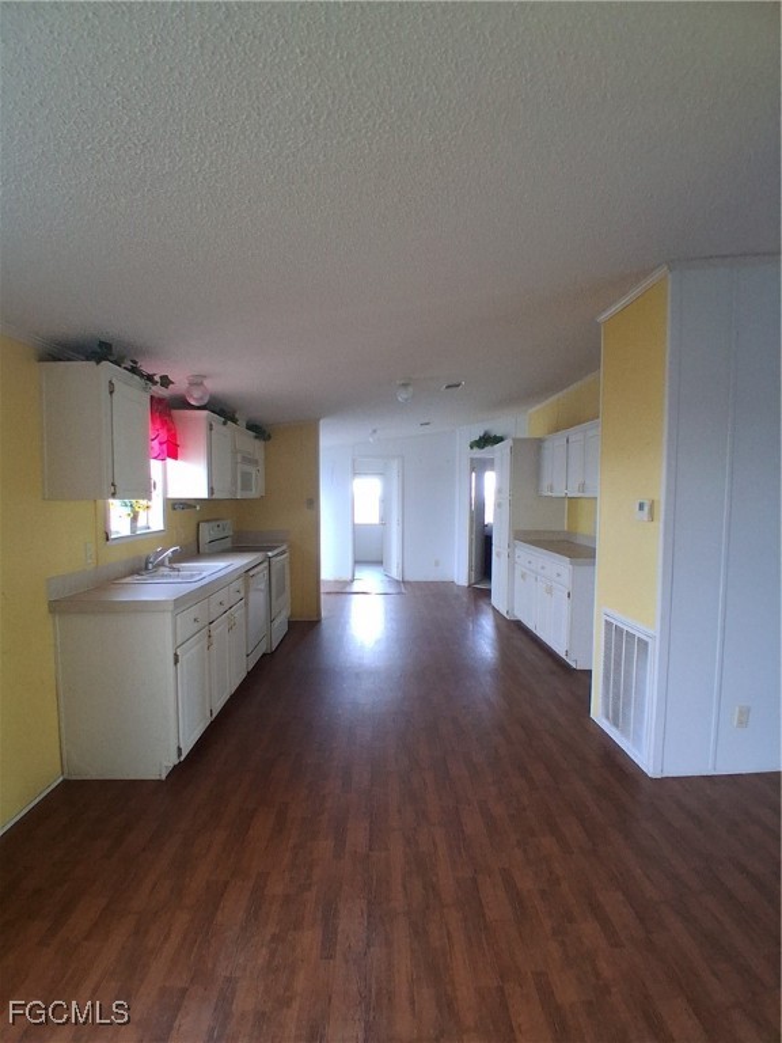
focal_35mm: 17
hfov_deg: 74.7
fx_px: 512
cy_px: 522
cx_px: 391
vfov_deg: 91.0
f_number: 2.2
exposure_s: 1/40
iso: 400
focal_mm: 1.4
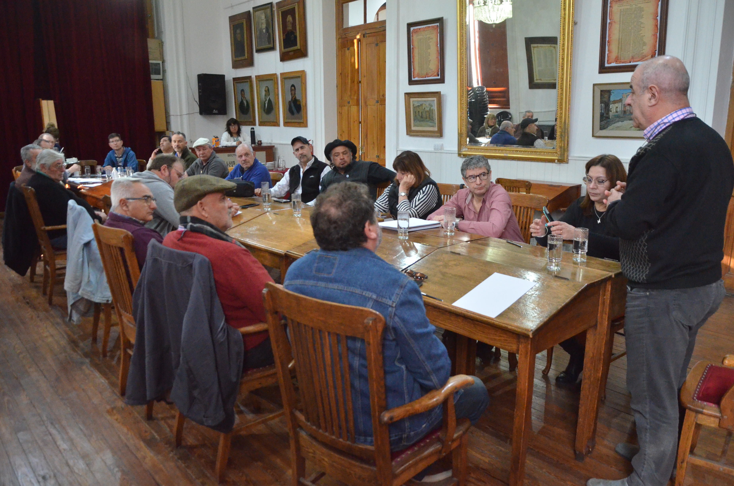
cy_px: 243
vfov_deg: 47.7
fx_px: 549
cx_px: 367
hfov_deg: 67.5
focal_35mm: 27
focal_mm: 18
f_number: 4.5
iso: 4000
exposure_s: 1/320
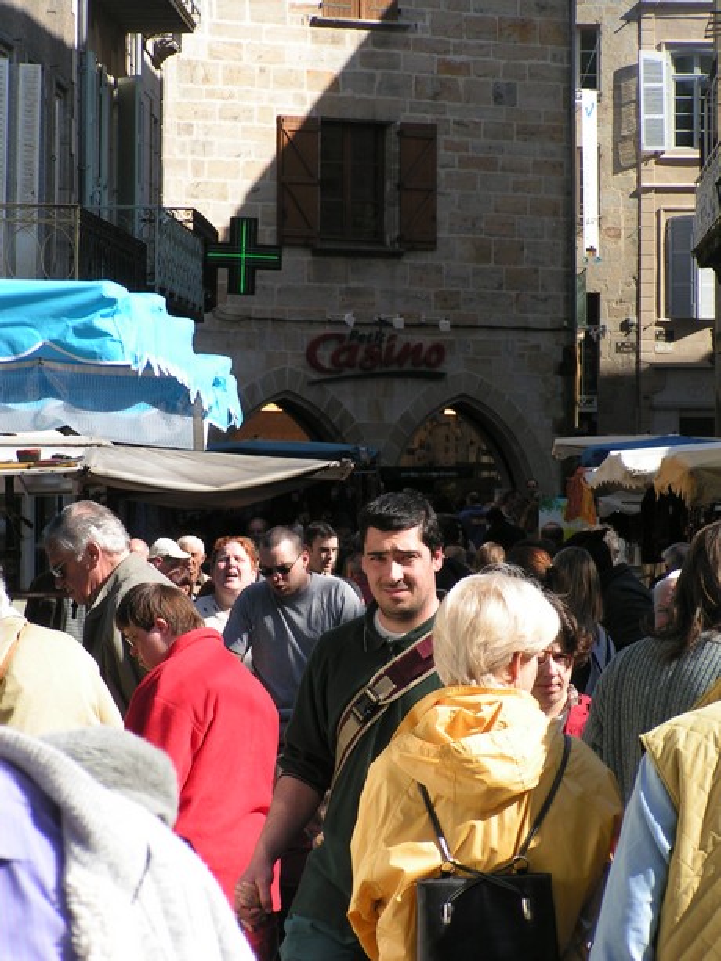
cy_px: 480
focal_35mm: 188
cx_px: 360
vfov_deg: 10.5
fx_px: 5219
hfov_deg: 7.9
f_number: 5
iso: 50
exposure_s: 1/320
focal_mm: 28.8
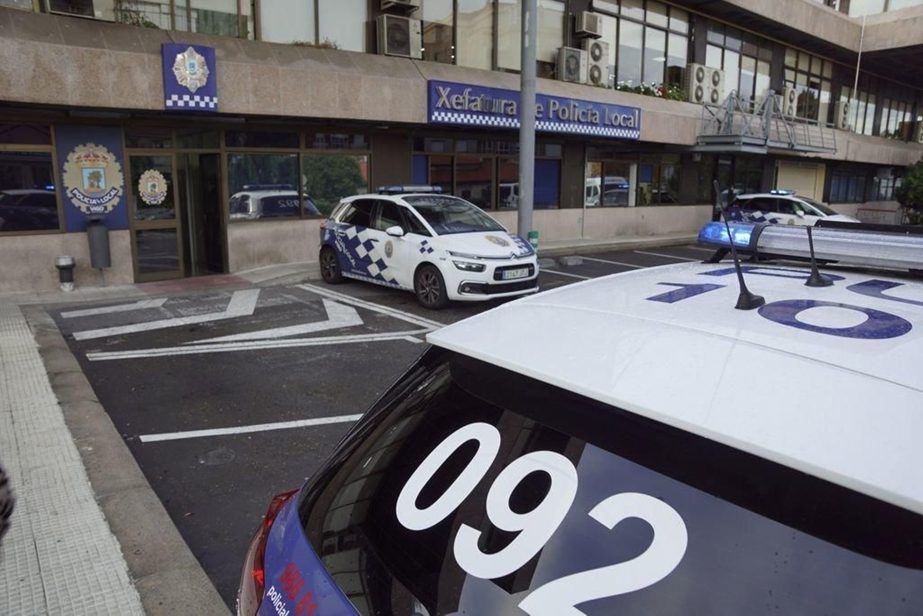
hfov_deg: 73.7
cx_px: 462
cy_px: 308
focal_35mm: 24
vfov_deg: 53.1
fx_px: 615
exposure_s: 1/60
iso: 100
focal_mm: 16
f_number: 4
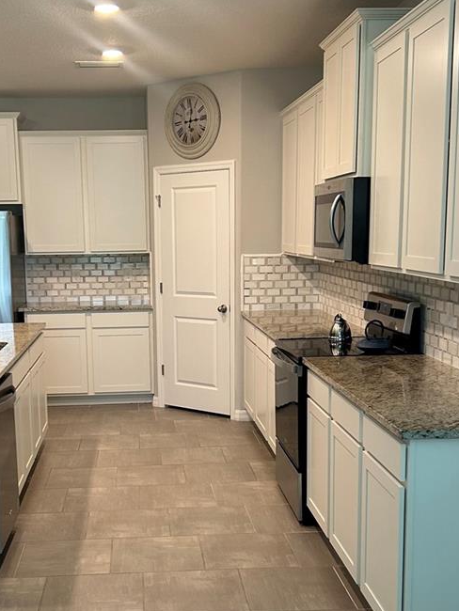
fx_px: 848
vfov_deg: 39.5
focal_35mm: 48
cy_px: 368
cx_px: 180
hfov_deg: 30.2
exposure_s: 1/60
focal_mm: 5.7
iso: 100
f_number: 1.5
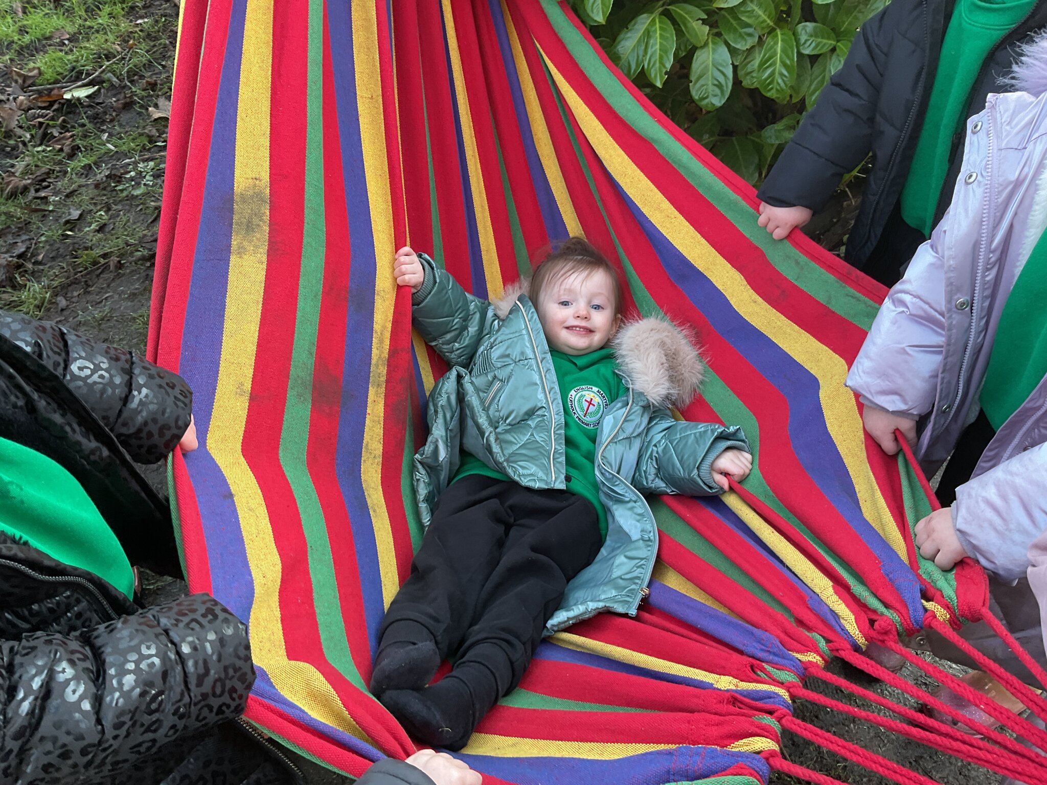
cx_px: 524
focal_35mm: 29
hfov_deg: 61.7
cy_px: 392
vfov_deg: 48.2
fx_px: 877
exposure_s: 1/100
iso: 25
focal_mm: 3
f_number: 1.8
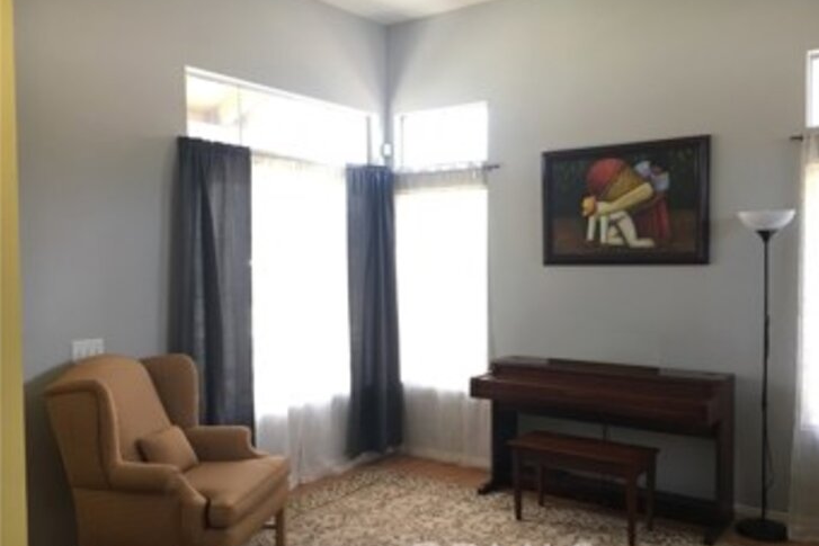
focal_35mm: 31
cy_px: 284
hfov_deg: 60.3
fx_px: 705
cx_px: 420
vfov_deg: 42.3
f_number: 2.2
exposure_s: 1/30
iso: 32
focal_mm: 4.15
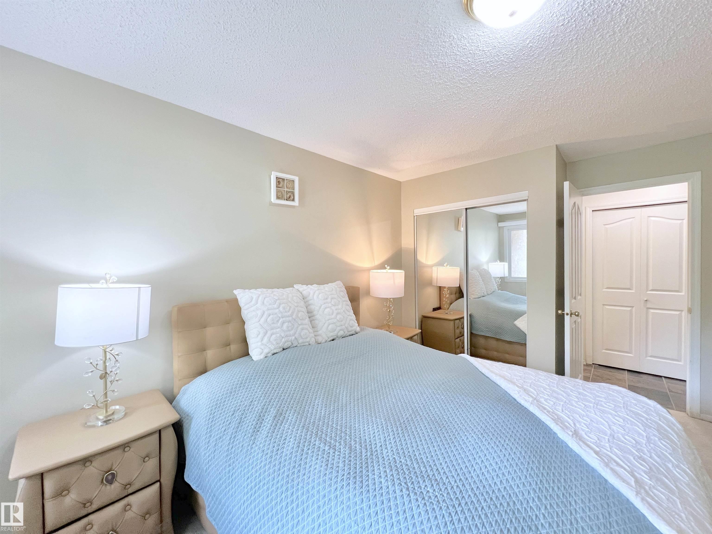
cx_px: 356
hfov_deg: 106.2
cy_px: 267
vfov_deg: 89.9
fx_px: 267
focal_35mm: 13
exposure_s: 1/60
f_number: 1.8
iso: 160
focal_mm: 1.57
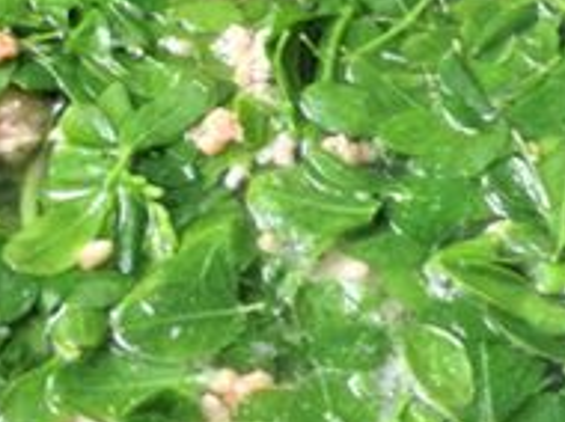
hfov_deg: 22.4
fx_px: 1418
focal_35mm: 87
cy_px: 379
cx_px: 398
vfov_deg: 16.7
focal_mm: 4.12
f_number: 2.4
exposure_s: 1/20
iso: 160
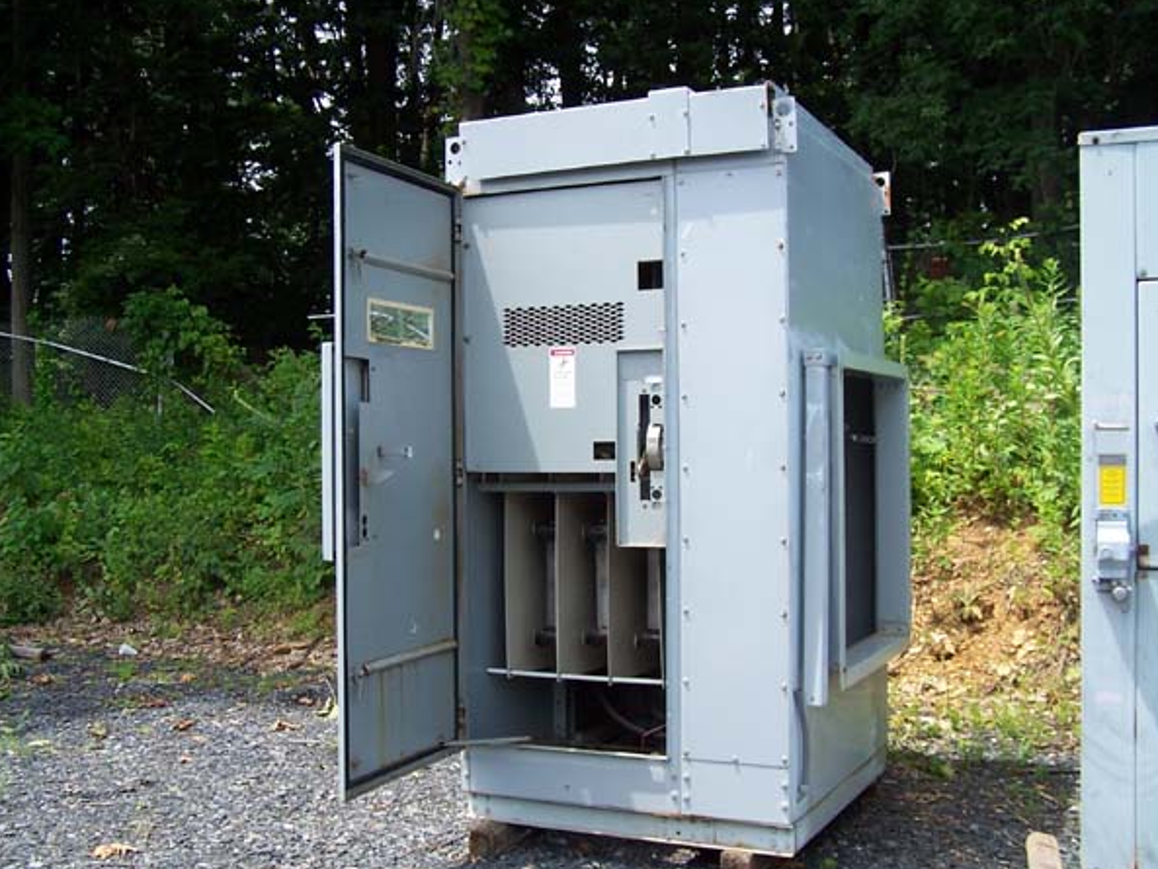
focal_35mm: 41
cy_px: 426
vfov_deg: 35.1
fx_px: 1372
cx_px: 557
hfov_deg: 45.8
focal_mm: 6.3
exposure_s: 1/350
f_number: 2.8
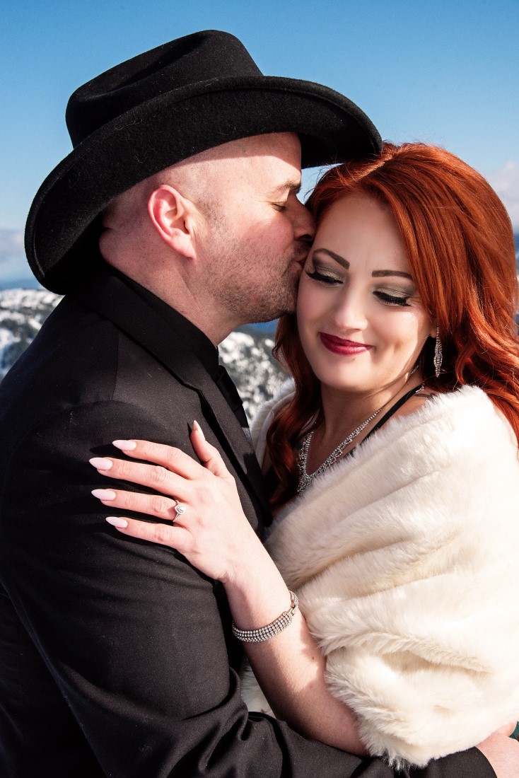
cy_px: 389
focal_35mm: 48
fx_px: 1037
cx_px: 260
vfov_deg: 41.1
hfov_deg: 28.1
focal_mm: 48
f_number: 10
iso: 200
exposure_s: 1/400
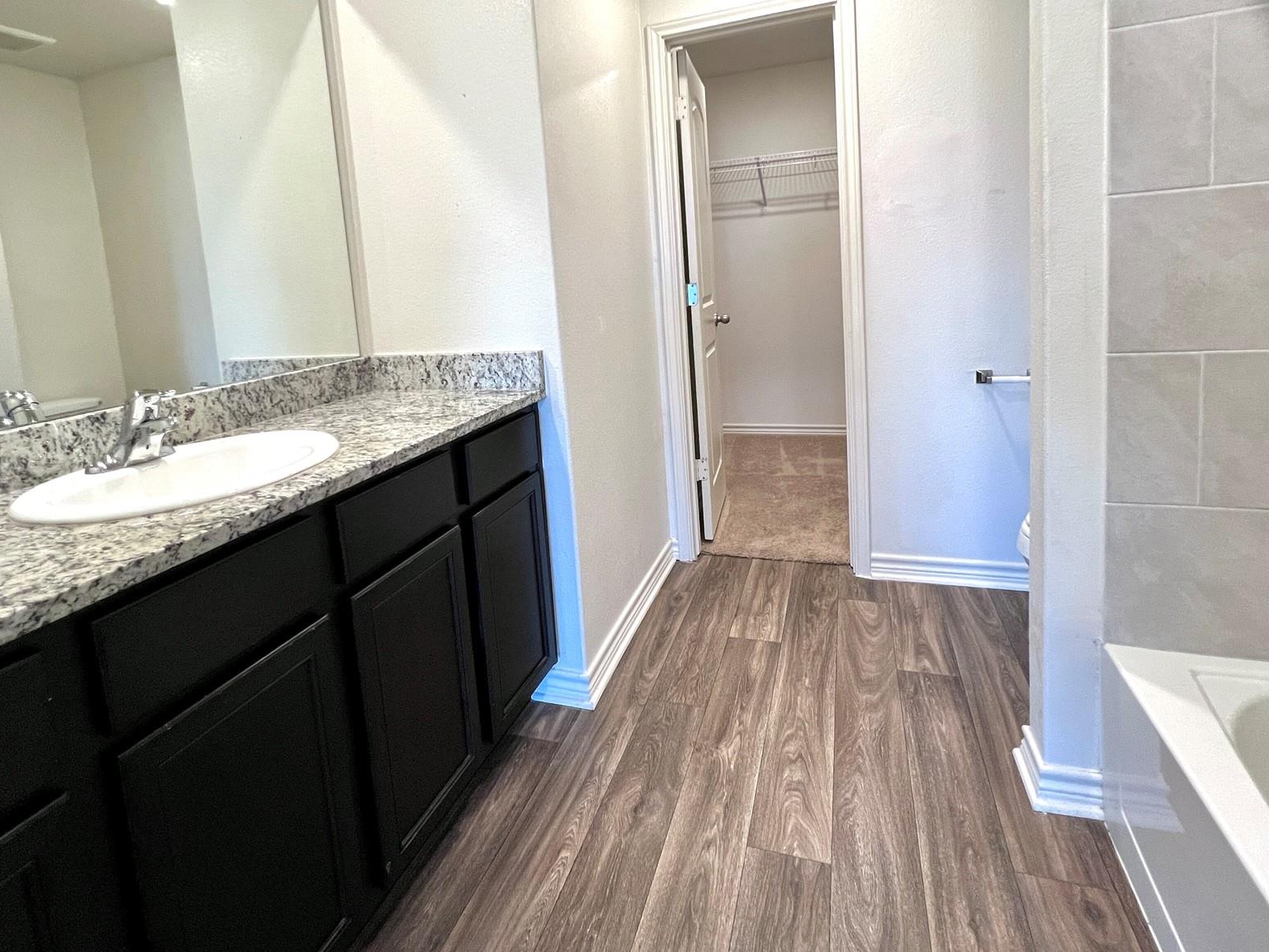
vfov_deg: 73.3
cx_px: 613
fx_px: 623
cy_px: 350
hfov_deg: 91.0
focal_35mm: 17
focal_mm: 1.57
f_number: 1.8
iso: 250
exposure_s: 1/120
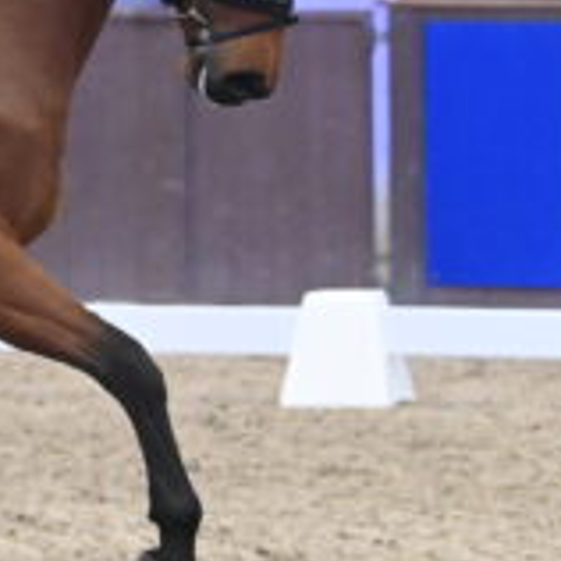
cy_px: 55
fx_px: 8856
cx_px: -447
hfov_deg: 3.6
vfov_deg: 3.6
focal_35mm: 483
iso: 16000
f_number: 4
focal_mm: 145
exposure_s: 1/640
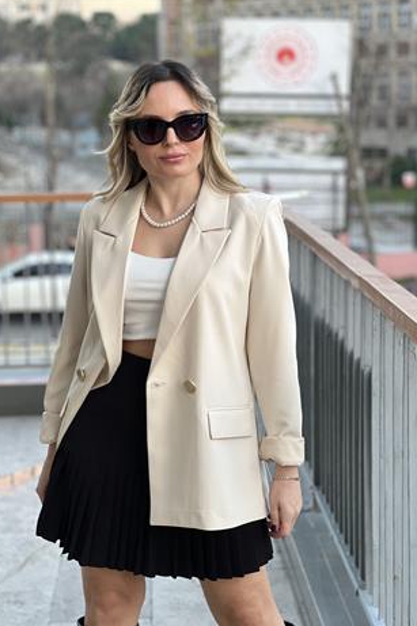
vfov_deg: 25.1
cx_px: 187
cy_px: 312
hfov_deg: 16.8
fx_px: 1408
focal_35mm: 81
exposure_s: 1/100
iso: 200
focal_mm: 9
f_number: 2.8
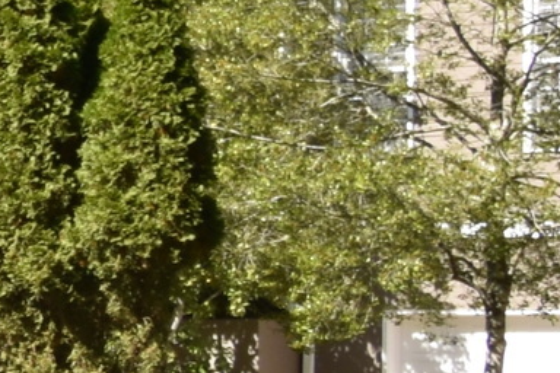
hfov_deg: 6.9
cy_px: 312
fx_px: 3733
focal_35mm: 240
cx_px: -1584
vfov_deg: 5.7
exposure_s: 1/200
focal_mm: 20
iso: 100
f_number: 5.6
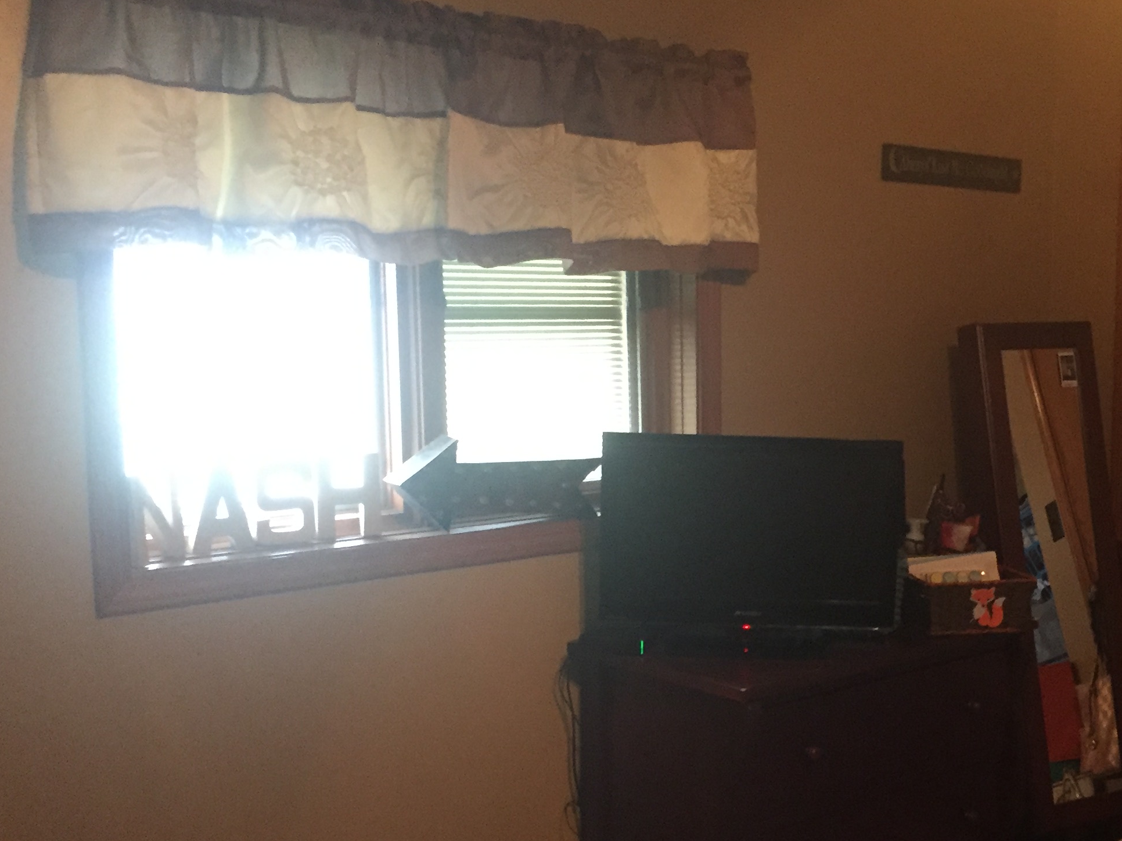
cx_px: 788
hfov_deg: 38.3
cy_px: 512
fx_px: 1588
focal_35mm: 49
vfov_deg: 29.6
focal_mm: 4.15
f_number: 2.2
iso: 250
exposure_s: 1/30
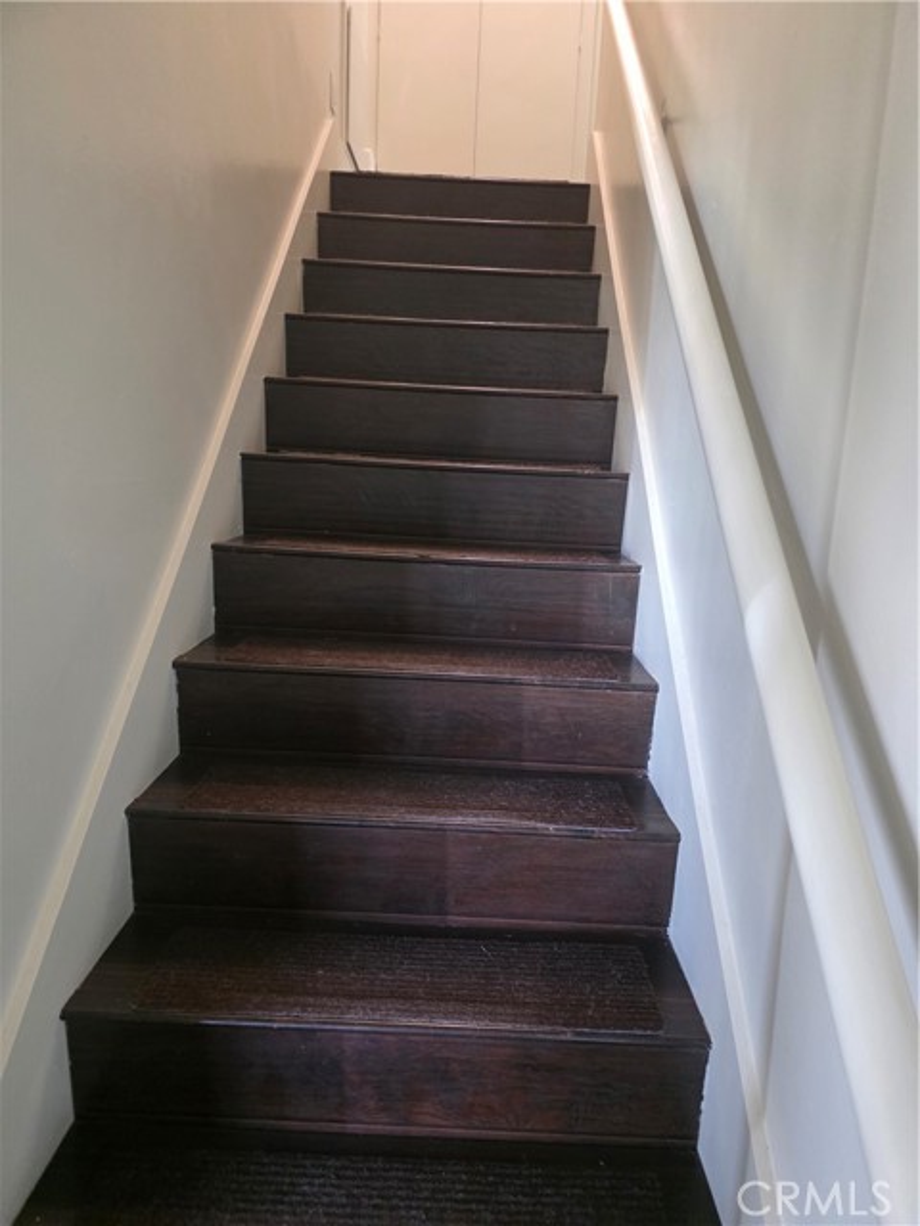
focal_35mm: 23
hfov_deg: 58.9
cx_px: 460
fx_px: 815
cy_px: 613
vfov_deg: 73.9
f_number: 1.7
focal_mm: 6.3
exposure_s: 1/40
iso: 1600
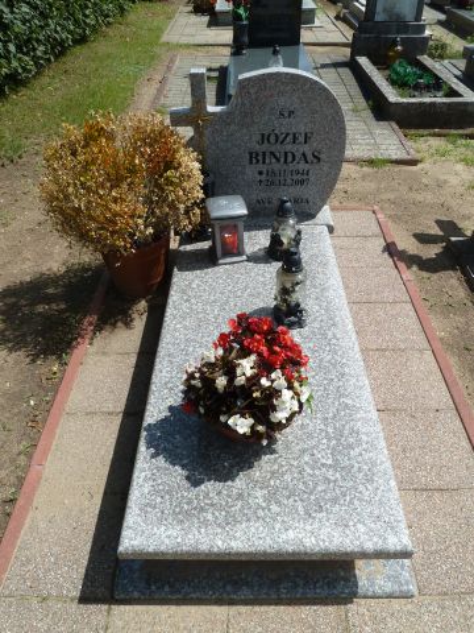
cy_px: 316
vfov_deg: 69.4
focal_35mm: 25
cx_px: 237
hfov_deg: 54.9
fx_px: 456
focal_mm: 4.1
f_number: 5
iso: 80
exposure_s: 1/400
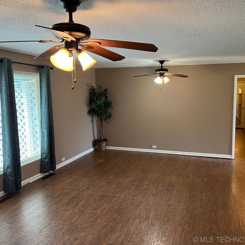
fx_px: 248
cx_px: 130
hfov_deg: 52.5
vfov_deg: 52.5
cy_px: 121
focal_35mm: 31
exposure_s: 1/60
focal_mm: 5.7
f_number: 1.5
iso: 100
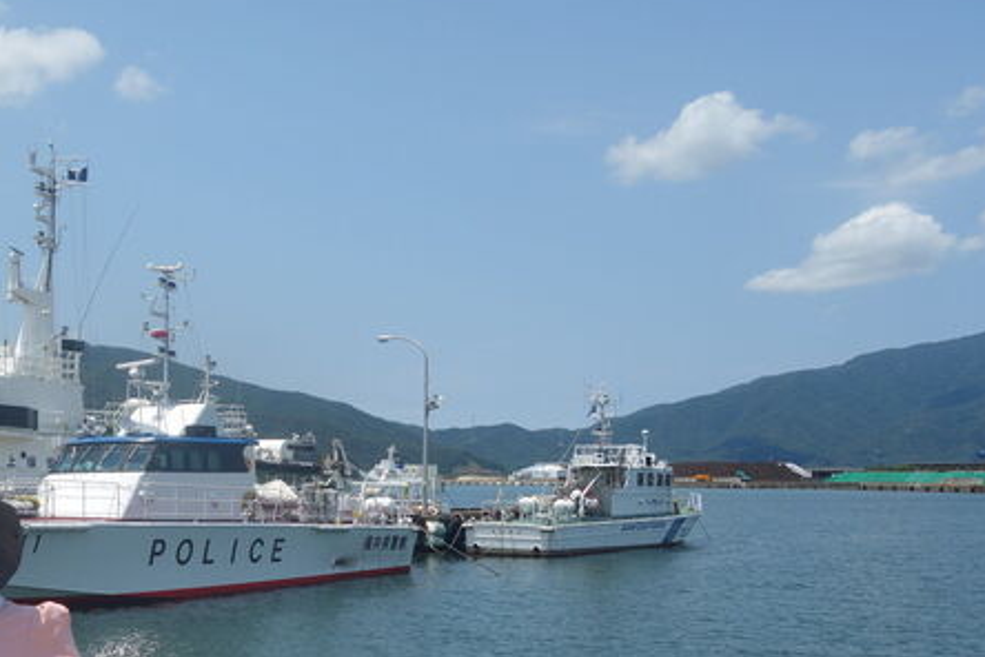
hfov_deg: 38.2
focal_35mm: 50
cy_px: 482
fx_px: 1368
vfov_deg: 26.7
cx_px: 202
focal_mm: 10.4
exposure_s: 1/640
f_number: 5.6
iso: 125
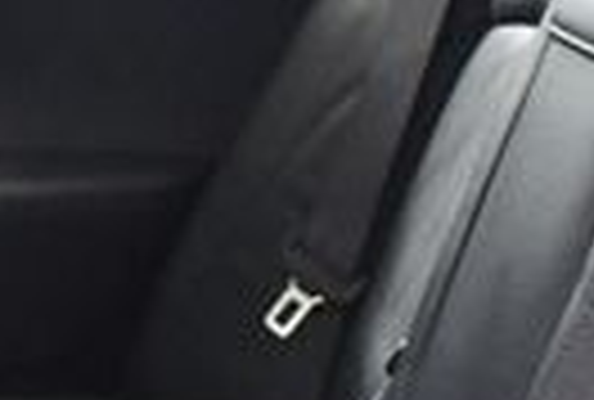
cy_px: 346
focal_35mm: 174
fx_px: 2881
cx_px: -194
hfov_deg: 11.4
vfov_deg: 7.9
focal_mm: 18
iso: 4500
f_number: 3.5
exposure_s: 1/60
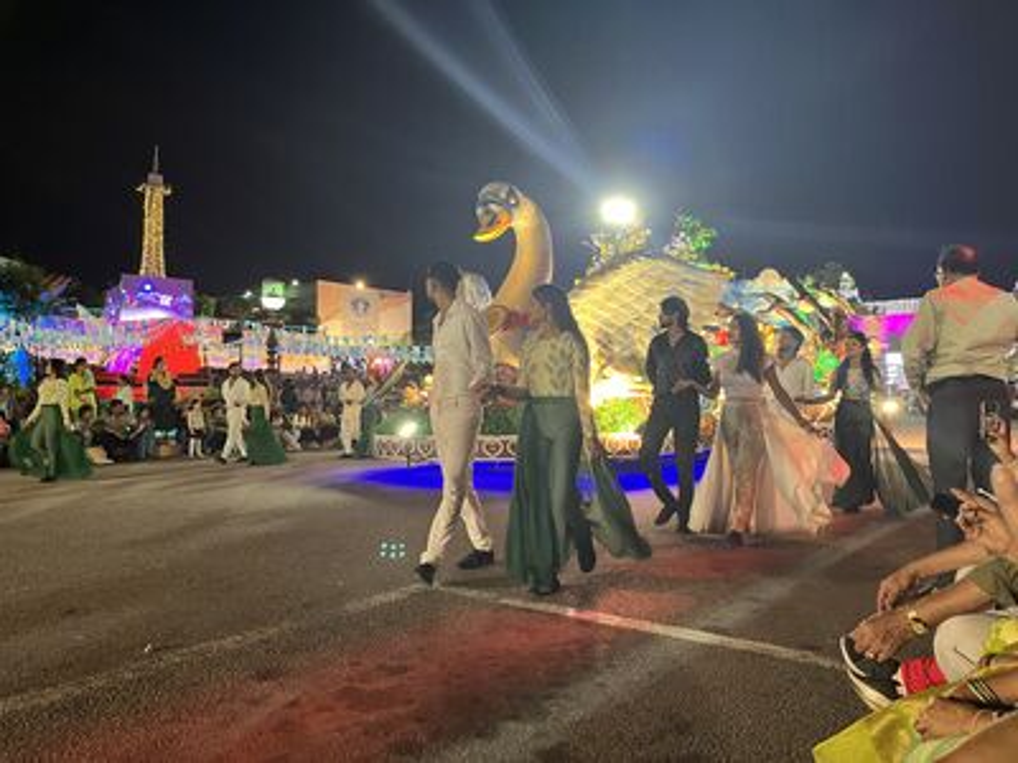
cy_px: 382
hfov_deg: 67.3
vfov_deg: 53.1
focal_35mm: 26
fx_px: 765
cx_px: 509
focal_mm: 5.1
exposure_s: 1/51
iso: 320
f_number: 1.6
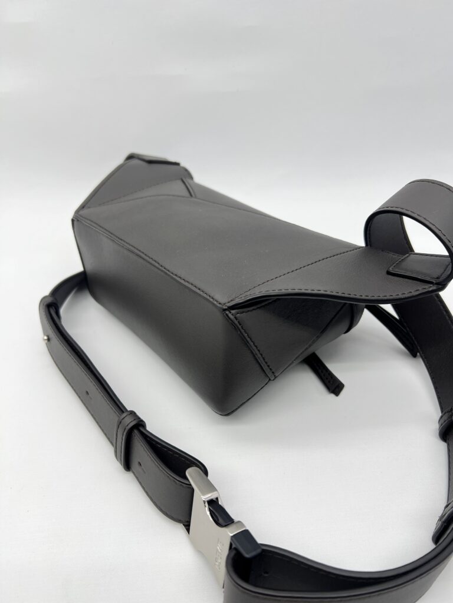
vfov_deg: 67.3
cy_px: 302
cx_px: 226
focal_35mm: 26
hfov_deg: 53.1
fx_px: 454
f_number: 1.5
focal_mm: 5.7
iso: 32
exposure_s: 1/126
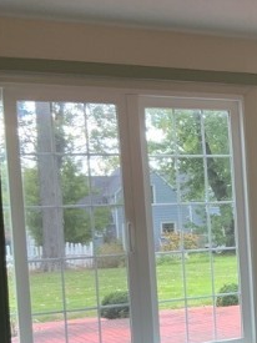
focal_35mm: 81
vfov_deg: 23.9
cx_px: 344
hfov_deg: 17.0
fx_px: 802
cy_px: 257
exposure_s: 1/60
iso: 50
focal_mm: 3
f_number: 1.8
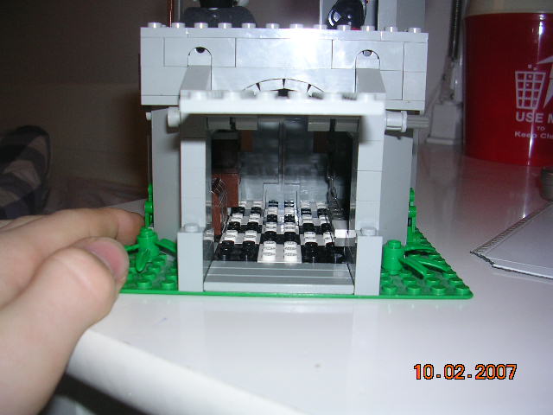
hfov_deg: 49.0
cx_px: 276
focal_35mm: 38
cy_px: 208
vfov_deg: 37.7
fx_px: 607
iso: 50
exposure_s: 1/60.1
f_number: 2.8
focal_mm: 5.8
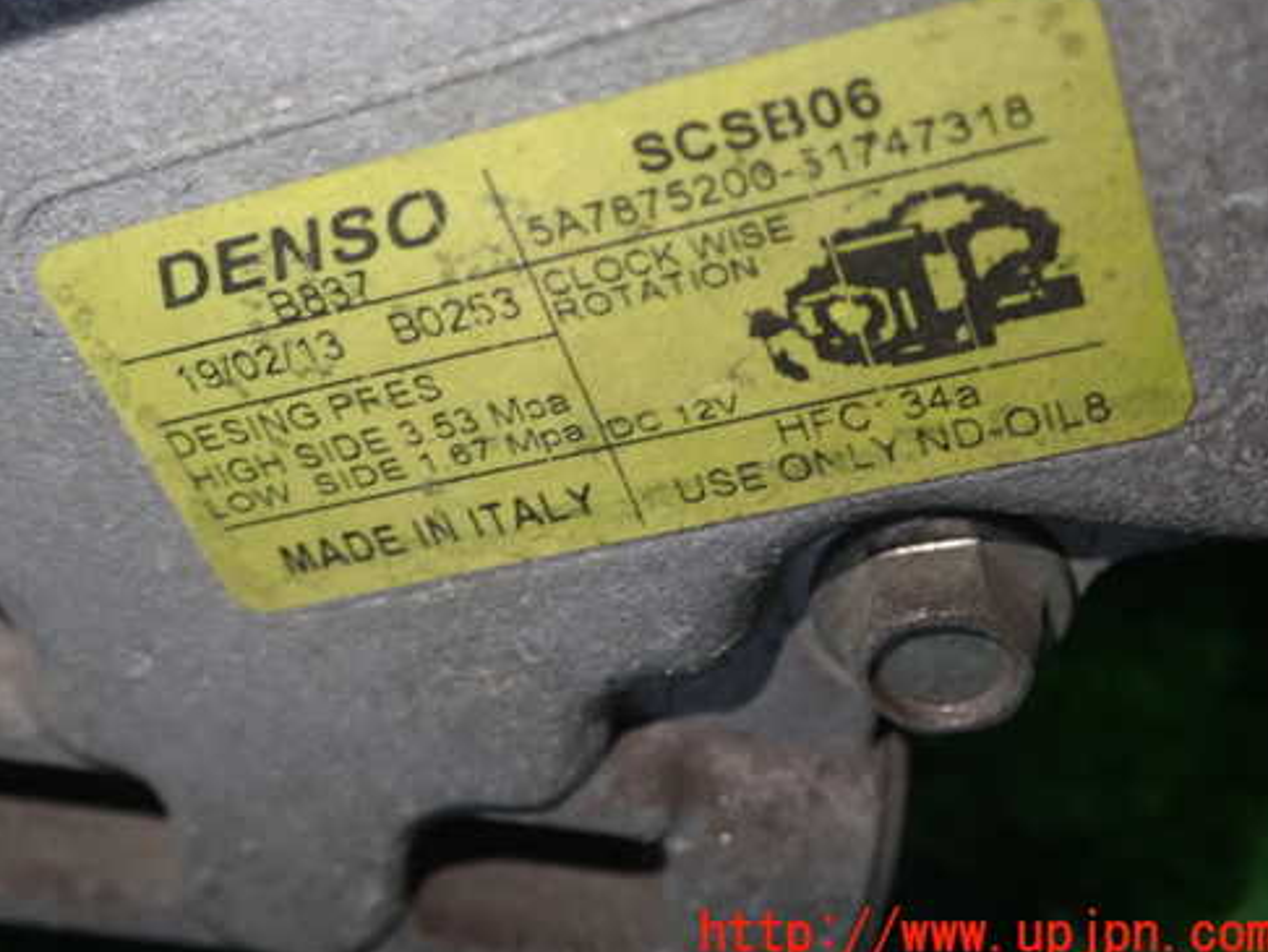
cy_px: 381
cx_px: 506
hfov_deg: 33.1
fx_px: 2126
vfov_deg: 25.2
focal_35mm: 58
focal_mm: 8.4
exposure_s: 1/50
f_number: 3.1
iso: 200
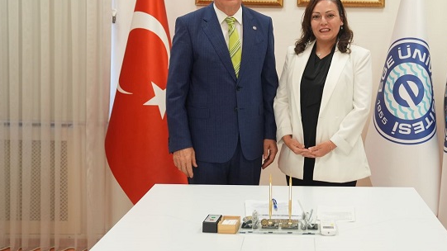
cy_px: 75
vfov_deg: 22.5
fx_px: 628
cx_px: 301
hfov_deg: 38.7
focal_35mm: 53
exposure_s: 1/125
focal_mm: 37
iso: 1600
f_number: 3.2
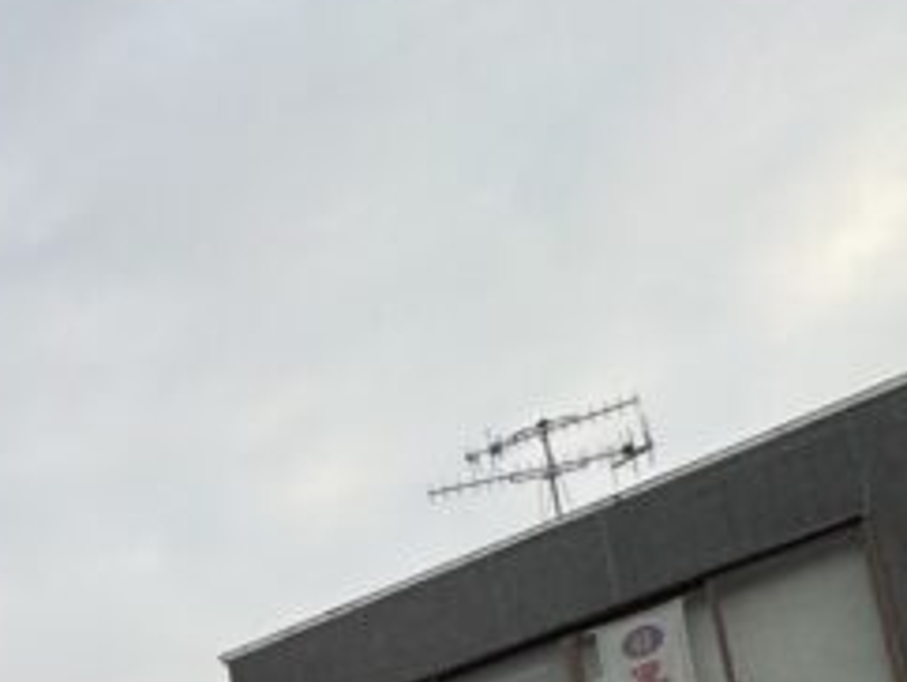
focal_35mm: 74
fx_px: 1941
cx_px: -1132
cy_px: 1383
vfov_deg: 15.6
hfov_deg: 16.2
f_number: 2.2
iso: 40
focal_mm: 2.22
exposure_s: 1/238
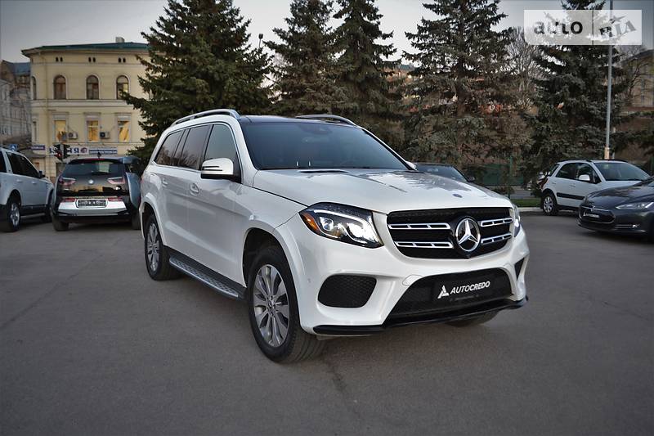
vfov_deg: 43.6
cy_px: 218
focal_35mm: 30
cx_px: 327
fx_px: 545
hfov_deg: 61.9
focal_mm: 20
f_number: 4
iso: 400
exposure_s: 1/60
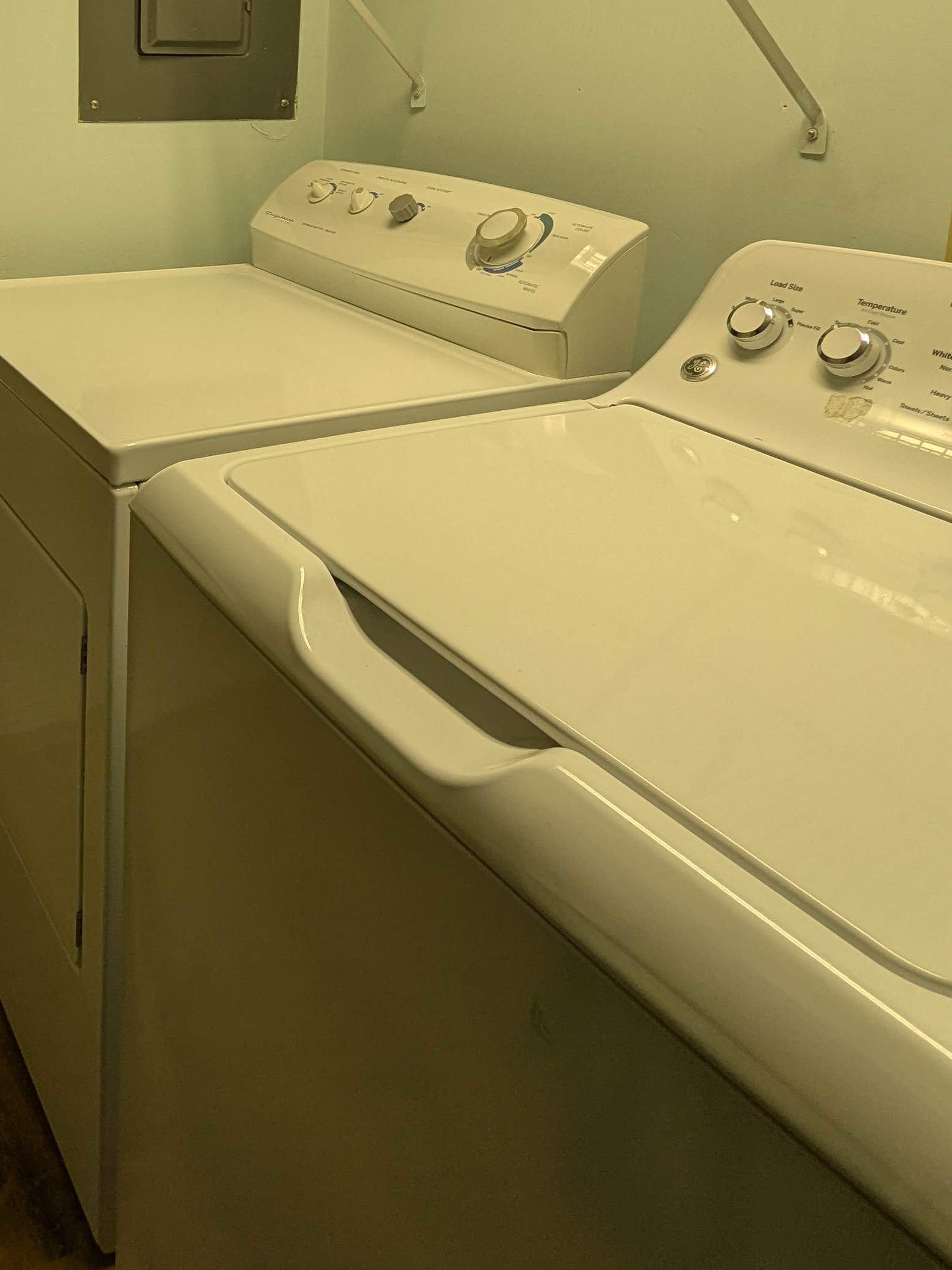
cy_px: 287
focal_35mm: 31
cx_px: 191
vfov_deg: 55.0
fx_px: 1137
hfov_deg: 43.3
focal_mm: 2.35
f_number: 2.2
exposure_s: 1/60
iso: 45
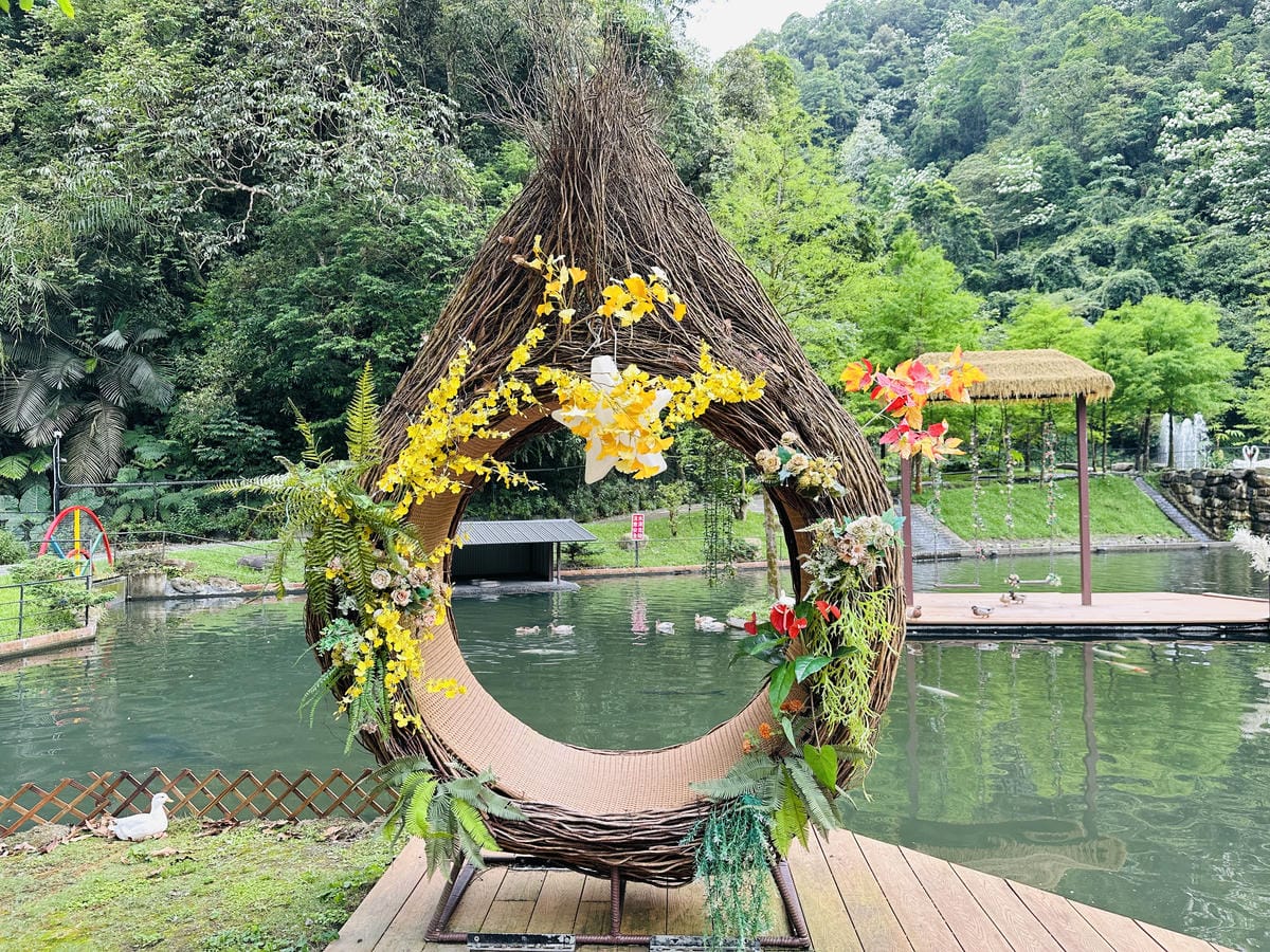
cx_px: 635
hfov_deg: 71.6
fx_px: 881
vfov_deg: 56.8
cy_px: 476
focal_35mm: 24
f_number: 1.78
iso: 80
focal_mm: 6.86
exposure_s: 1/303
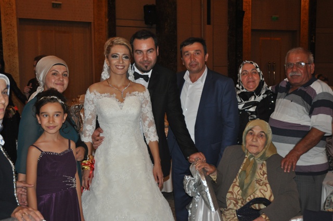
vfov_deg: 26.4
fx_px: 471
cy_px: 110
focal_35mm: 51
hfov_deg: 38.9
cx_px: 166
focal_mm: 34
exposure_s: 1/60
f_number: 4
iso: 800
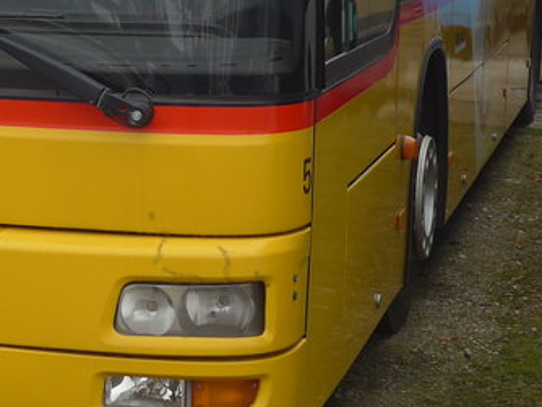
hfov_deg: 15.6
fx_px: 1912
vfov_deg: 11.9
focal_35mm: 122
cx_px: -88
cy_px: -78
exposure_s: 1/200
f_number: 2.8
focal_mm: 7
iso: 80
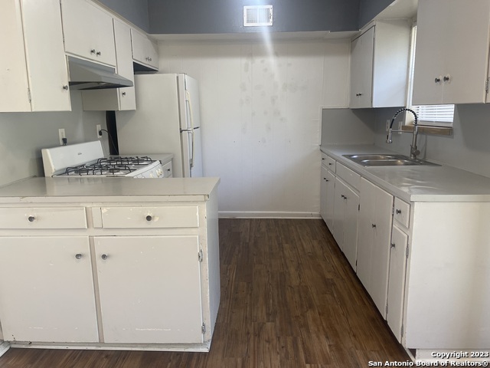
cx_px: 245
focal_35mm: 26
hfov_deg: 67.3
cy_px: 184
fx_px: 368
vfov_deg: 53.1
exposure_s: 1/120
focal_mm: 5.1
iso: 125
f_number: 1.6
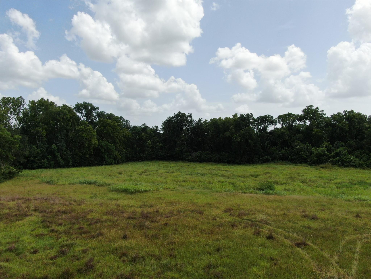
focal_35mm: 24
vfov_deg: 56.8
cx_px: 186
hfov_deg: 71.6
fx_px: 257
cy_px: 140
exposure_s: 1/1600
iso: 110
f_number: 2.8
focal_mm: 4.39
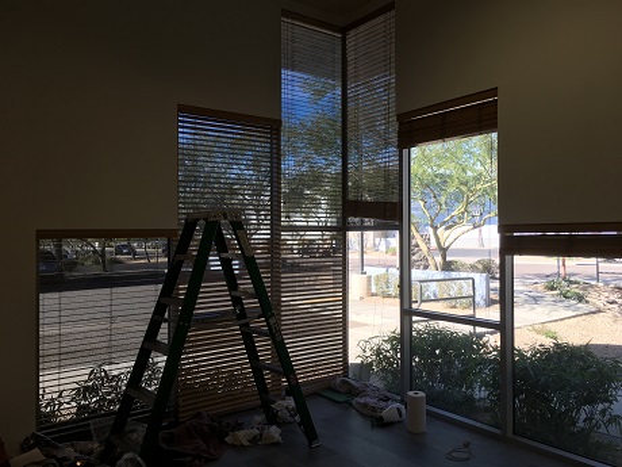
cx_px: 311
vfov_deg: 48.2
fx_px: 521
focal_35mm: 29
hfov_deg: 61.7
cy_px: 234
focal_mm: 4.15
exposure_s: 1/233
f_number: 2.2
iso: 25
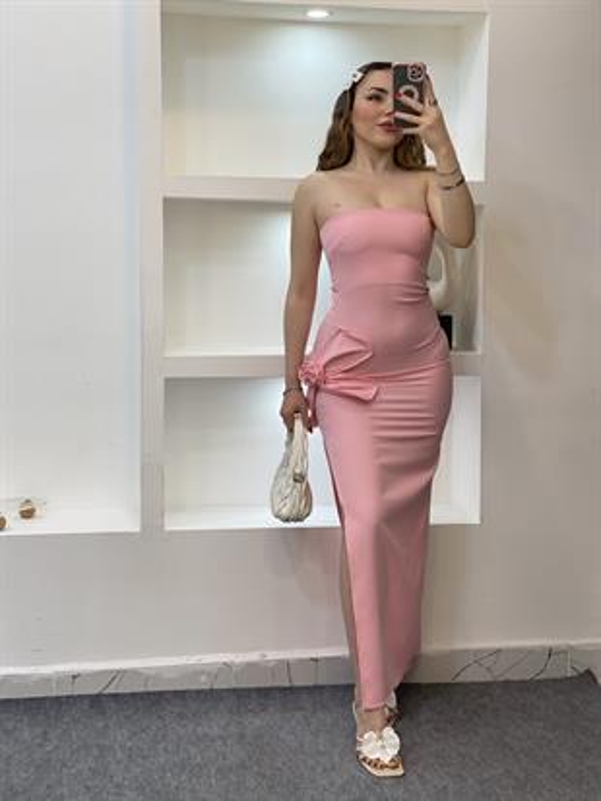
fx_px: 1203
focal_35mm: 52
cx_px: 300
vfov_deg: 36.8
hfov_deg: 28.0
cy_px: 400
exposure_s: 1/100
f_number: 2
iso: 64
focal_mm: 6
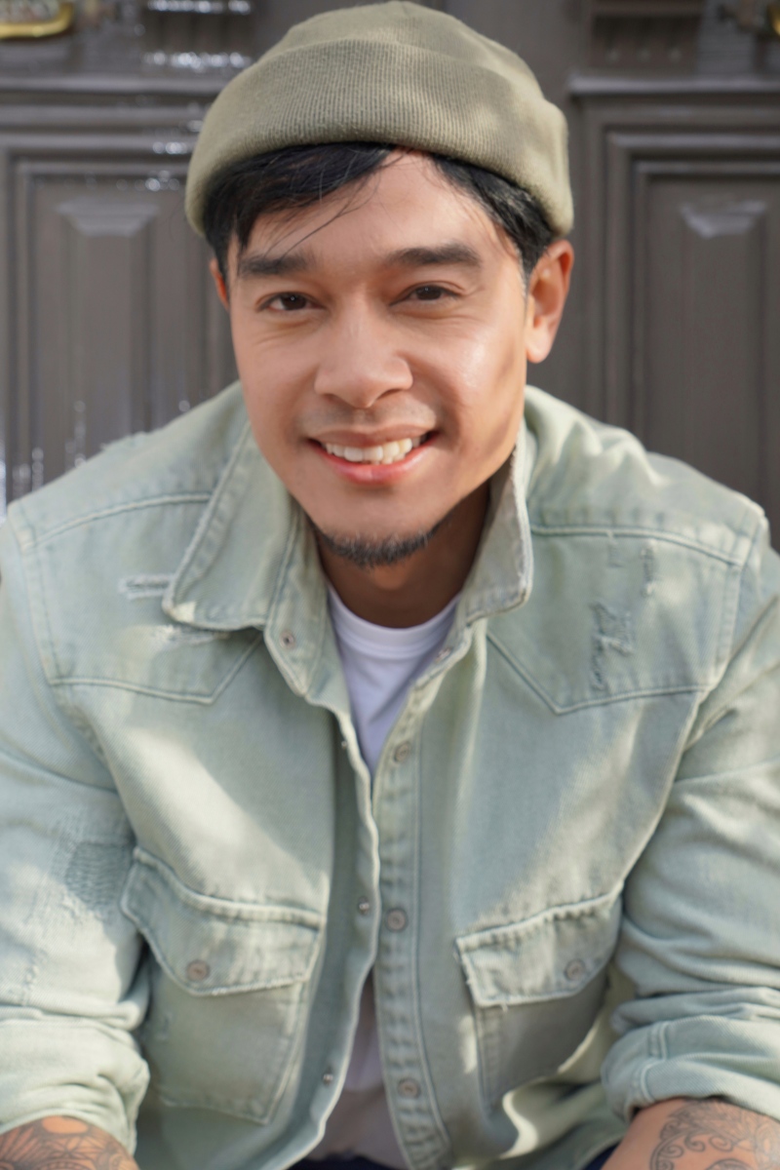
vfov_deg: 33.4
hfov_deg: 22.6
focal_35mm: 60
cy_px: 585
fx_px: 1950
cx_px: 390
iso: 100
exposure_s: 1/160
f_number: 5
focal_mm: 40
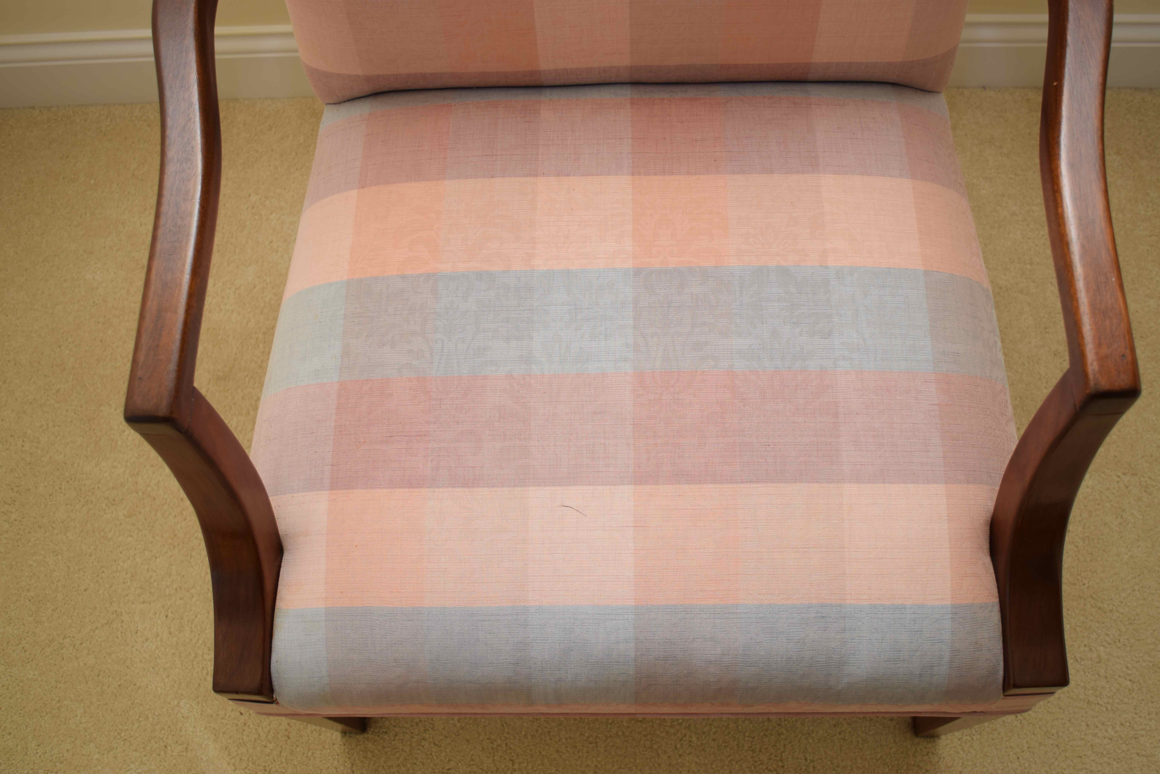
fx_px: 1160
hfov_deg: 53.1
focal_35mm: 36
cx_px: 580
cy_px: 387
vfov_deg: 36.9
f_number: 4
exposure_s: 1/60
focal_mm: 24
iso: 100
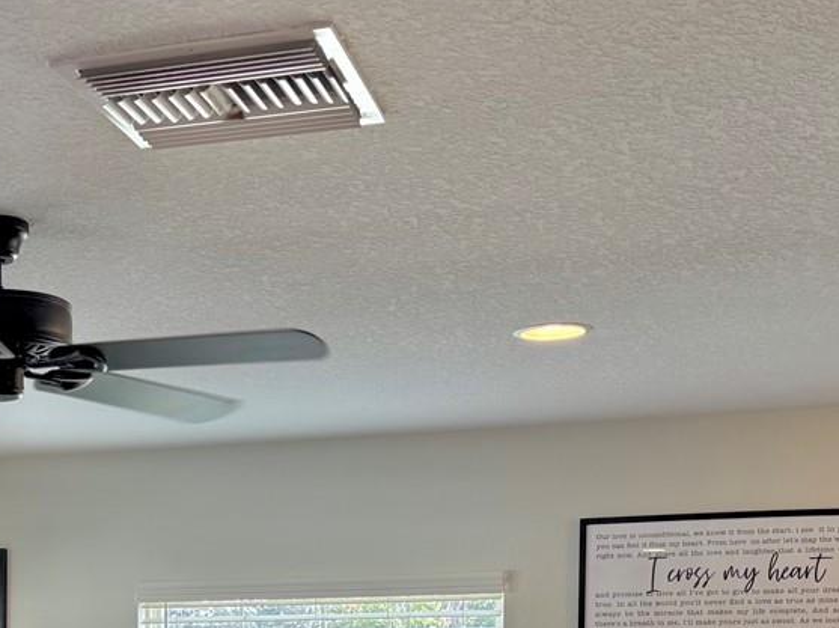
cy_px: 742
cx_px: 121
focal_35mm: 69
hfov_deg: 27.4
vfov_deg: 20.0
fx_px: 1671
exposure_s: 1/120
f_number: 1.78
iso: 125
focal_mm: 6.76
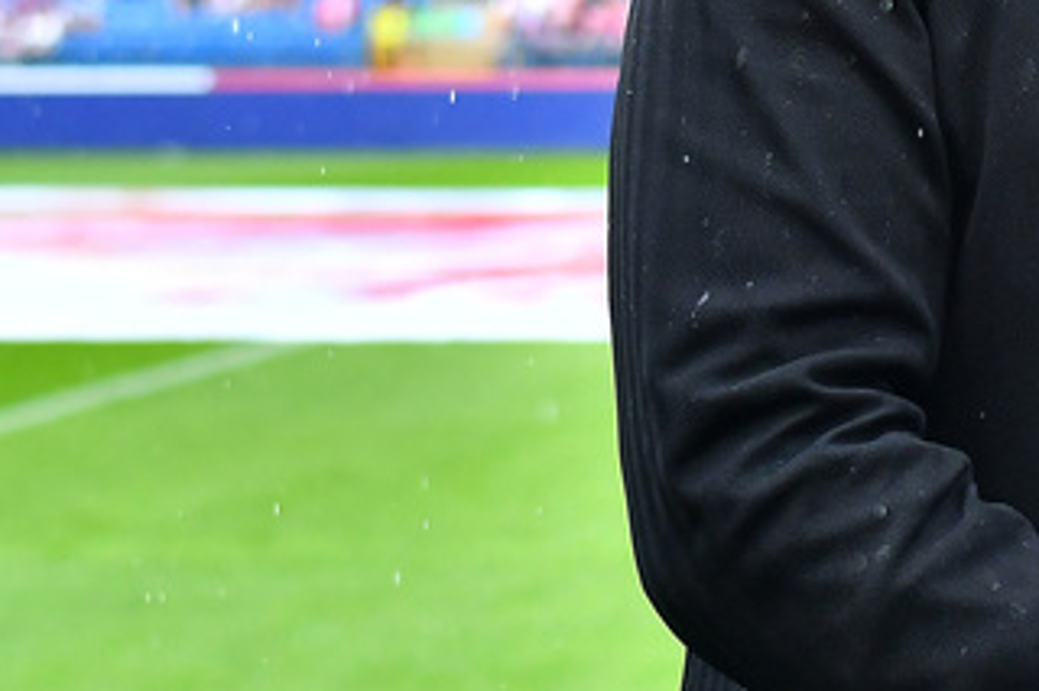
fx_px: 5625
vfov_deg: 7.0
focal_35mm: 195
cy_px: -42
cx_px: 1607
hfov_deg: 10.2
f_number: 2.8
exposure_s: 1/1250
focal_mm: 35
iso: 1000
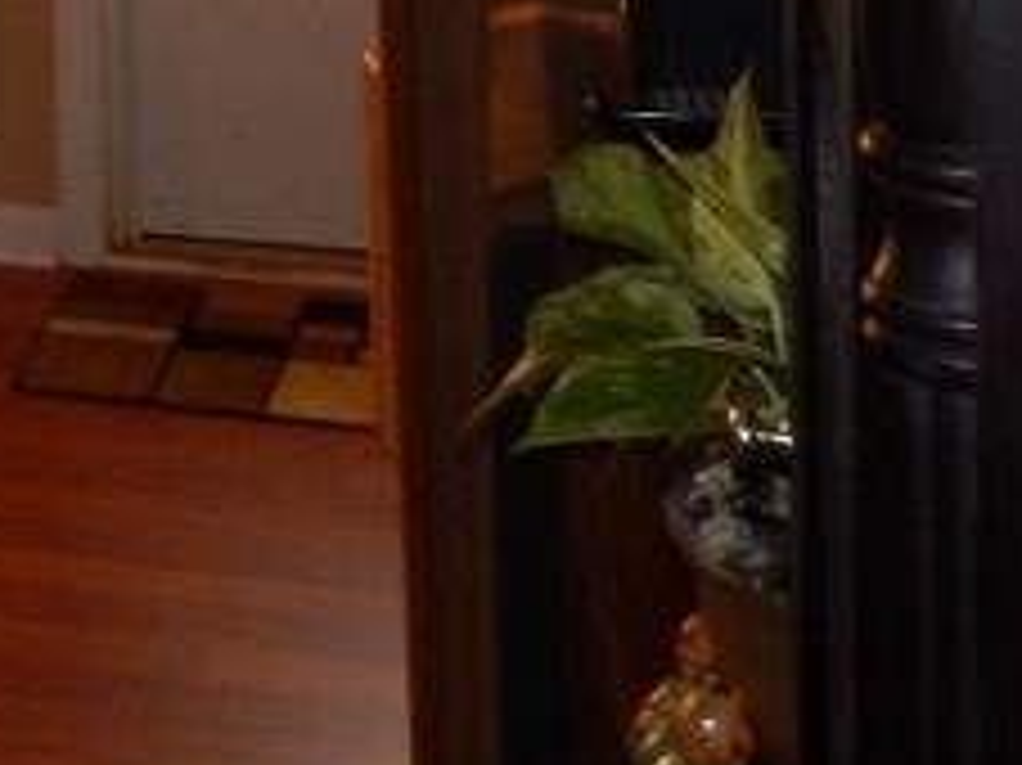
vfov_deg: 11.9
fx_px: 3334
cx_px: -1040
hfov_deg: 14.4
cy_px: -688
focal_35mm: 113
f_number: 3.4
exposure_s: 1/30
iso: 200
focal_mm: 4.5
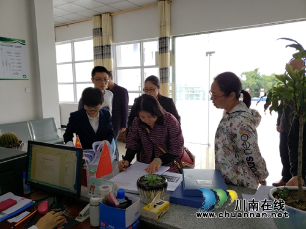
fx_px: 230
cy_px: 114
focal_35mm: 26
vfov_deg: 53.1
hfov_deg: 67.3
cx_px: 153
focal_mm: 4.3
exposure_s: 1/142
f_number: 1.5
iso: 50
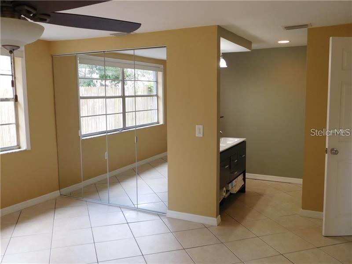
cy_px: 132
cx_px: 176
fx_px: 325
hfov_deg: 56.8
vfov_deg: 44.2
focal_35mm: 32
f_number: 3.6
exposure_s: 1/40
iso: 125
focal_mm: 5.7
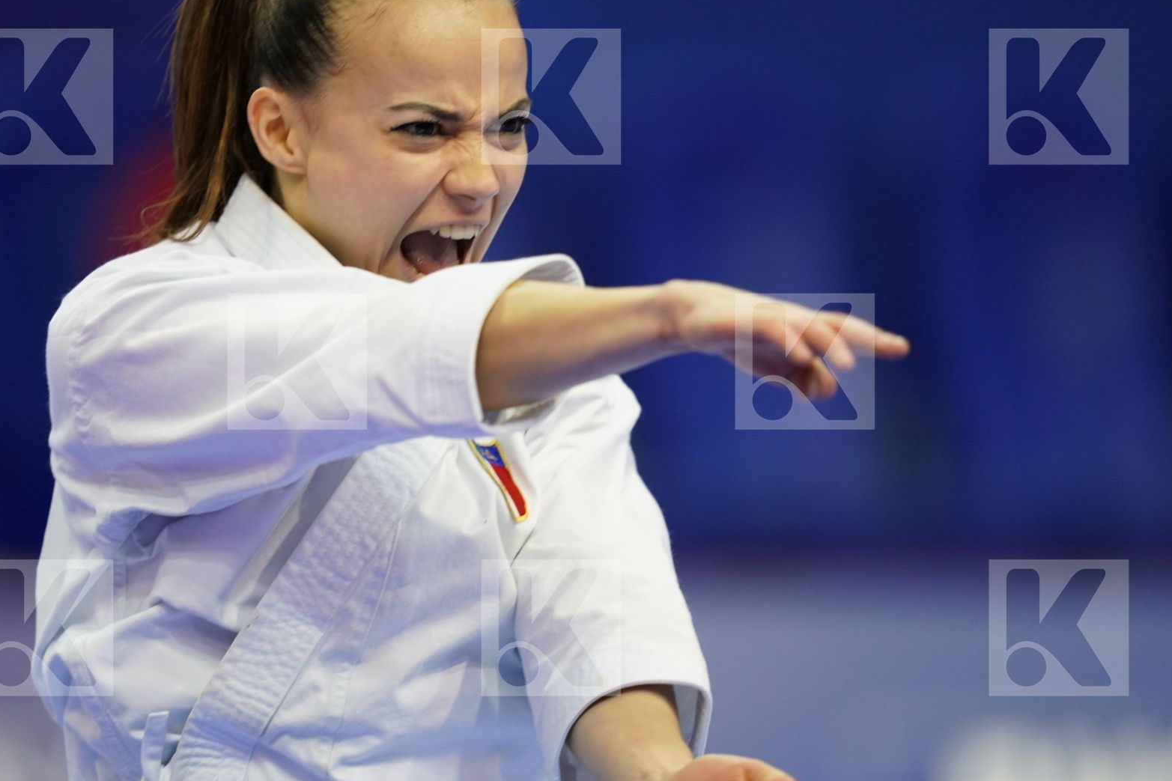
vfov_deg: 3.0
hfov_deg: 4.5
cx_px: 551
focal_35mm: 460
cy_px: 362
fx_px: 14973
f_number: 2.8
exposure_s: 1/500
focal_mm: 400
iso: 2500
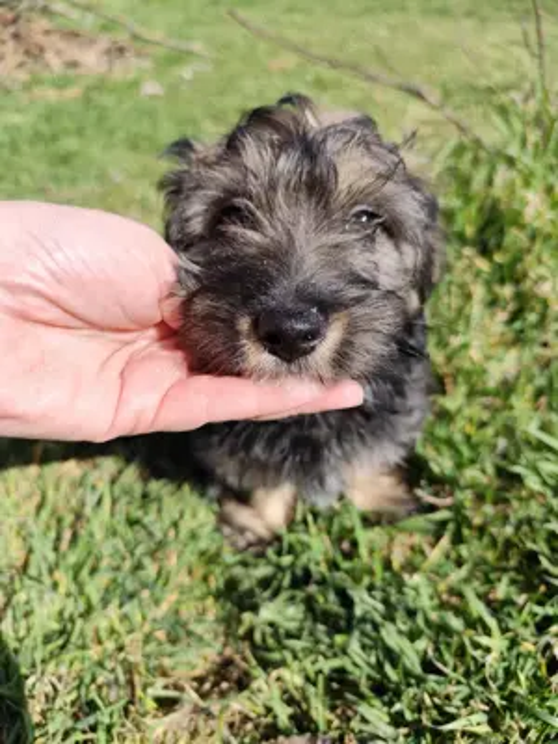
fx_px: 494
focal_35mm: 23
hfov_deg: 58.9
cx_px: 279
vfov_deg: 73.9
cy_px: 372
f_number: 1.65
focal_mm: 6.14
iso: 50
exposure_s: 1/873
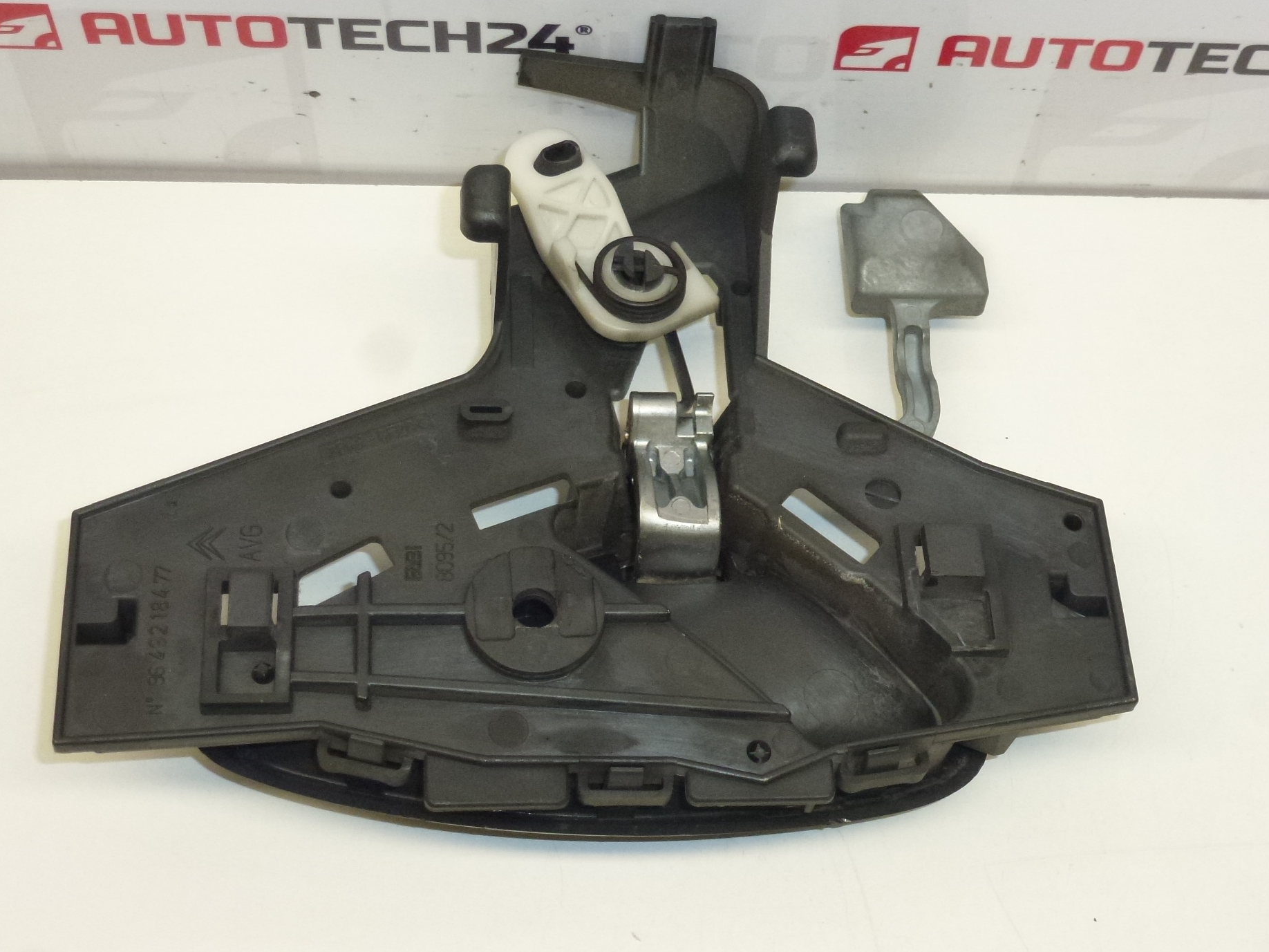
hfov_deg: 33.2
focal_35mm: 58
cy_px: 469
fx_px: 2126
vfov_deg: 25.2
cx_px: 607
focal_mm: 9.4
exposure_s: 1/160
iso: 400
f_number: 4.3
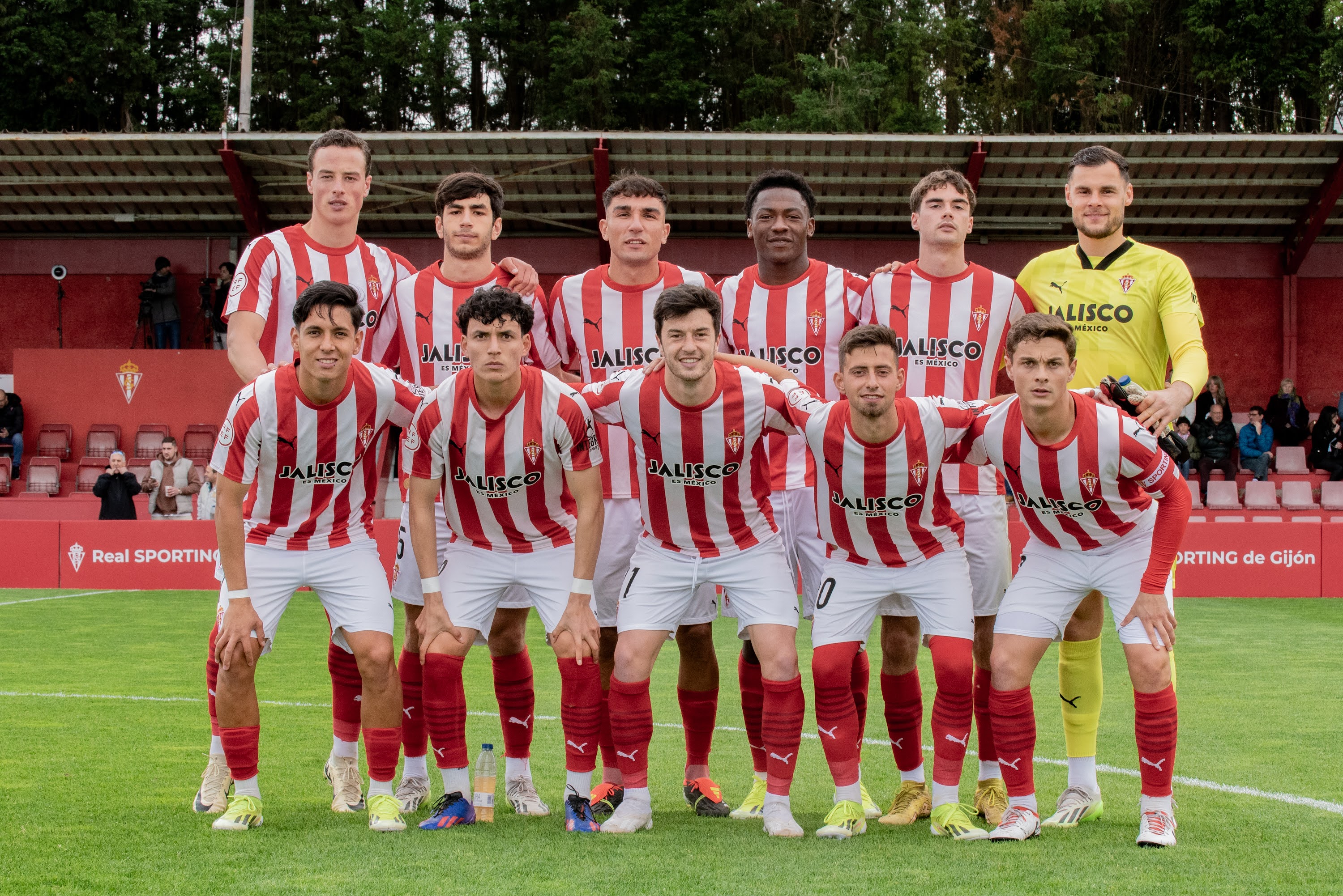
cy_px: 448
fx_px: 5225
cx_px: 672
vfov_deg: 9.8
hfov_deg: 14.6
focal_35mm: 140
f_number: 16
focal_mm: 140
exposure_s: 1/320
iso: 1600
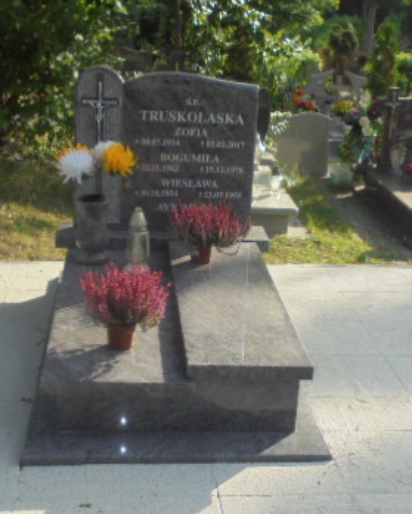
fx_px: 929
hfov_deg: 25.0
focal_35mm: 61
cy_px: 291
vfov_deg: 30.9
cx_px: 220
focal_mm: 6.1
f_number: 4
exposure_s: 1/250
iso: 100
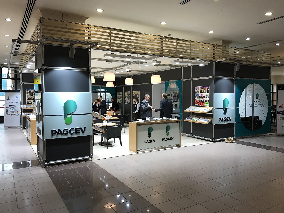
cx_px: 142
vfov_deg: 49.7
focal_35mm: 28
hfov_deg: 63.4
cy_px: 106
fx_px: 230
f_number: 1.8
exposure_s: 1/33
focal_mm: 3.99
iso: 25
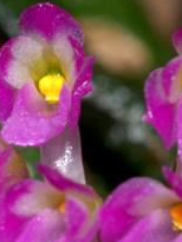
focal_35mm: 531
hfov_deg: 2.8
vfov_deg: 3.7
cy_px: 109
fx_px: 3716
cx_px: 243
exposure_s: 1/60
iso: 320
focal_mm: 105
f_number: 14
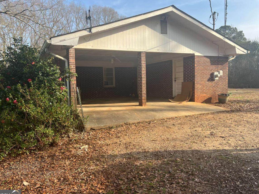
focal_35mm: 27
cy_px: 99
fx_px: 202
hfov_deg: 65.3
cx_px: 125
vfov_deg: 51.4
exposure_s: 1/1038
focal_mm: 5.7
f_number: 1.5
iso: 50
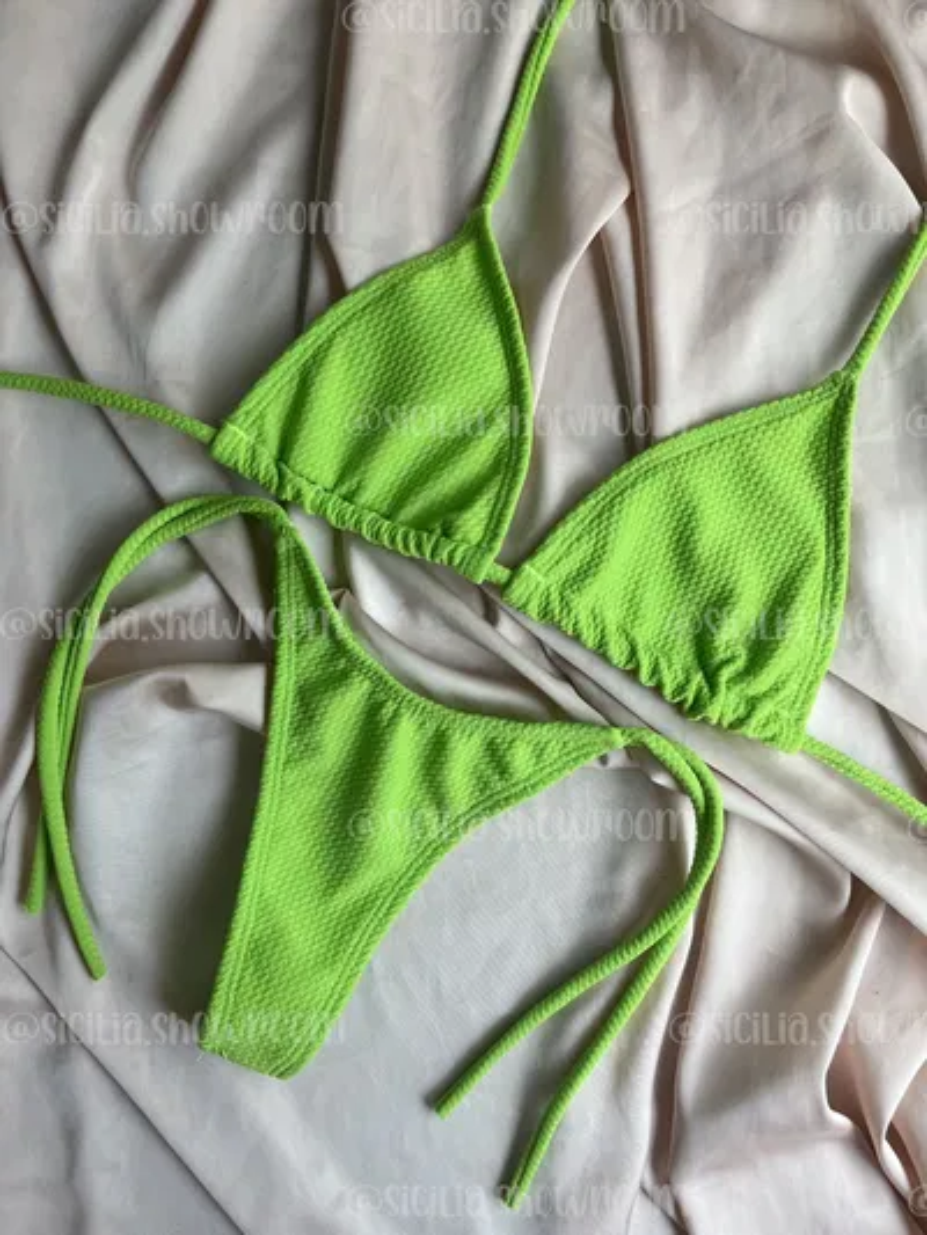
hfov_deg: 53.1
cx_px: 464
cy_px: 618
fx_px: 928
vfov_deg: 67.3
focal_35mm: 26
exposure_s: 1/274
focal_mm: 5.1
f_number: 1.6
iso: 40
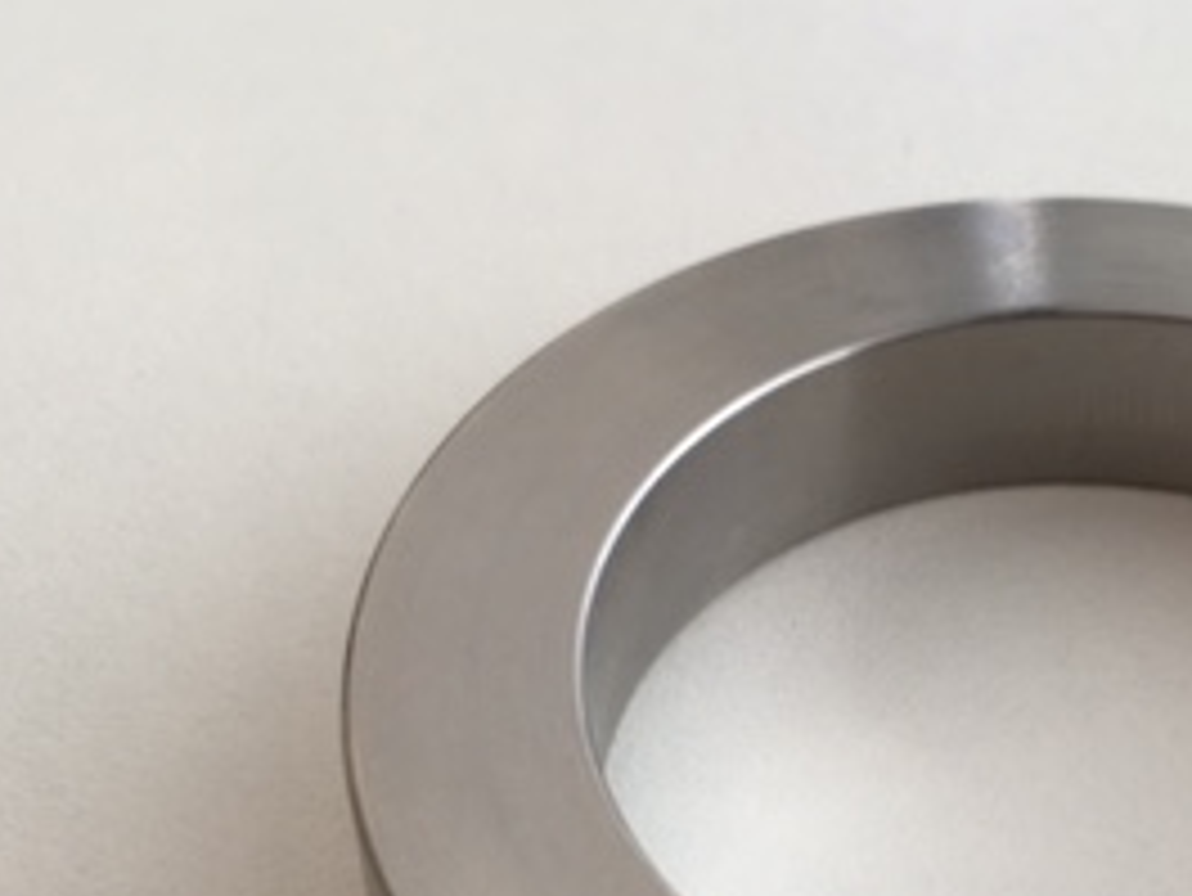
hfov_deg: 27.1
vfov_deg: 20.6
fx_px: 2412
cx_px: 994
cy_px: 819
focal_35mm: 70
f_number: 2.2
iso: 32
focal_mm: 4.15
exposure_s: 1/100
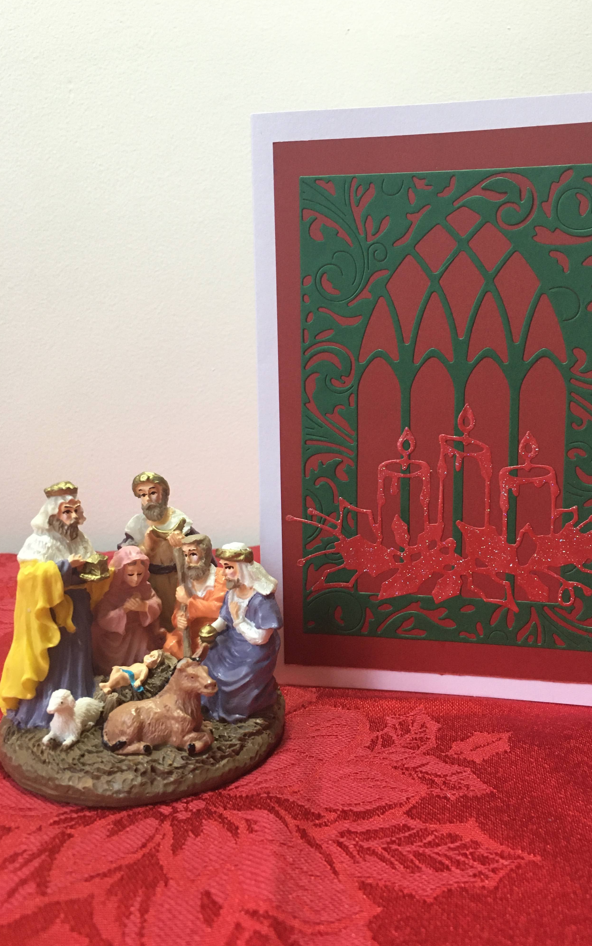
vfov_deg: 61.2
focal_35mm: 31
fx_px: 800
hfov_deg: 40.4
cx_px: 351
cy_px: 474
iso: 160
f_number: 2.2
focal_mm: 4.15
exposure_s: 1/33
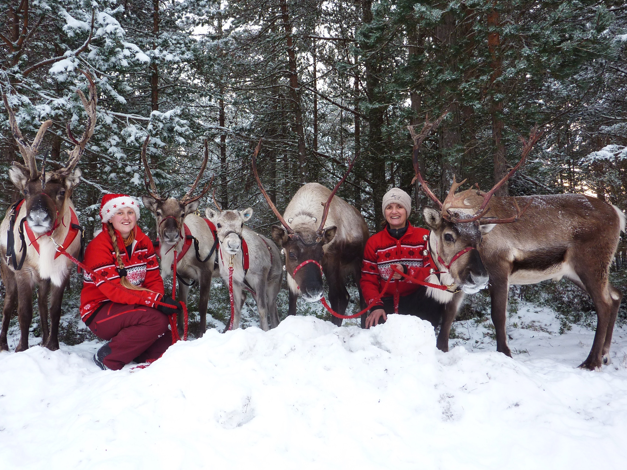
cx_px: 287
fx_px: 580
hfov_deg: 56.7
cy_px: 229
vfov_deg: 44.2
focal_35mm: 32
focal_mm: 4.7
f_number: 3.4
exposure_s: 1/30
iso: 100
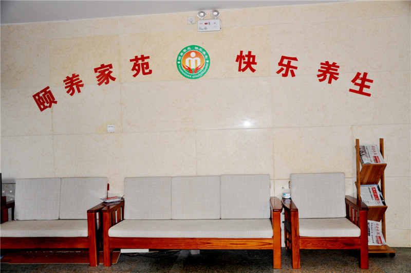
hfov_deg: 57.3
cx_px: 206
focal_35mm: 33
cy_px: 136
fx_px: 376
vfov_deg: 39.9
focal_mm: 22
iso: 800
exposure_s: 1/60
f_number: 3.8
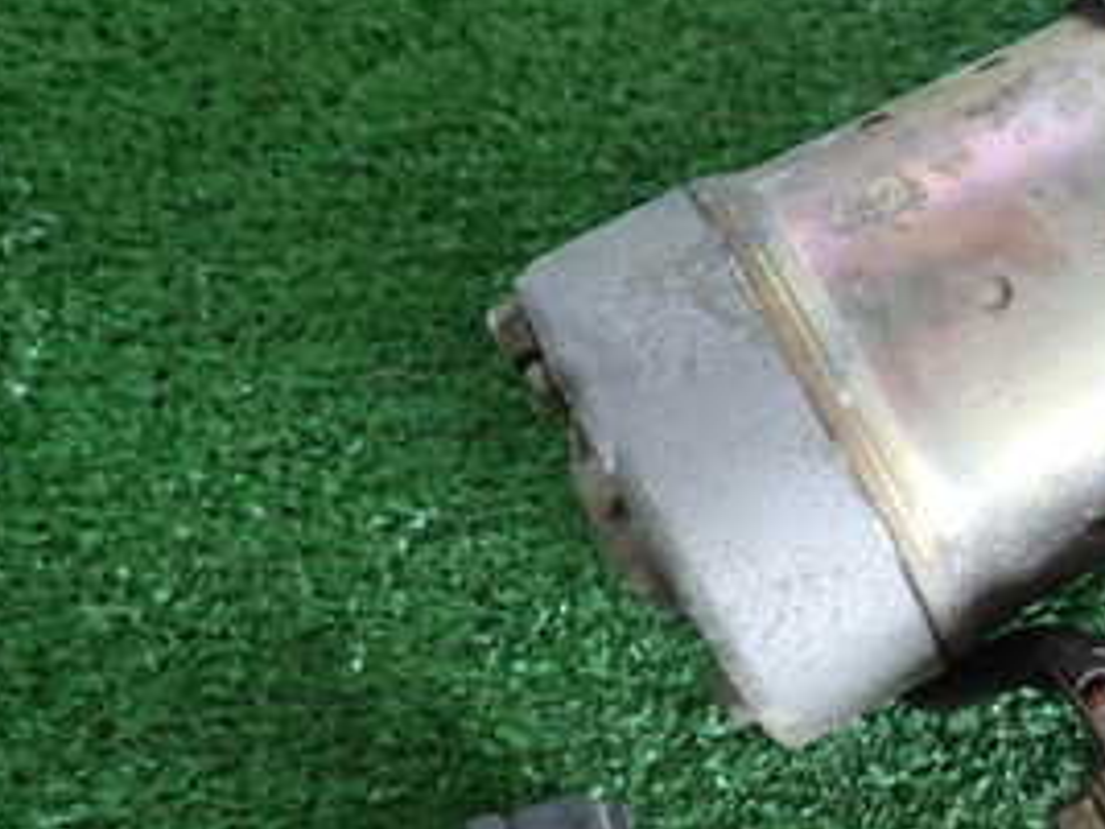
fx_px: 1788
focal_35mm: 56
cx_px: 1208
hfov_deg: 30.8
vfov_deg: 26.1
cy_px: 478
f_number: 2
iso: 160
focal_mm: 4.5
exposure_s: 1/60
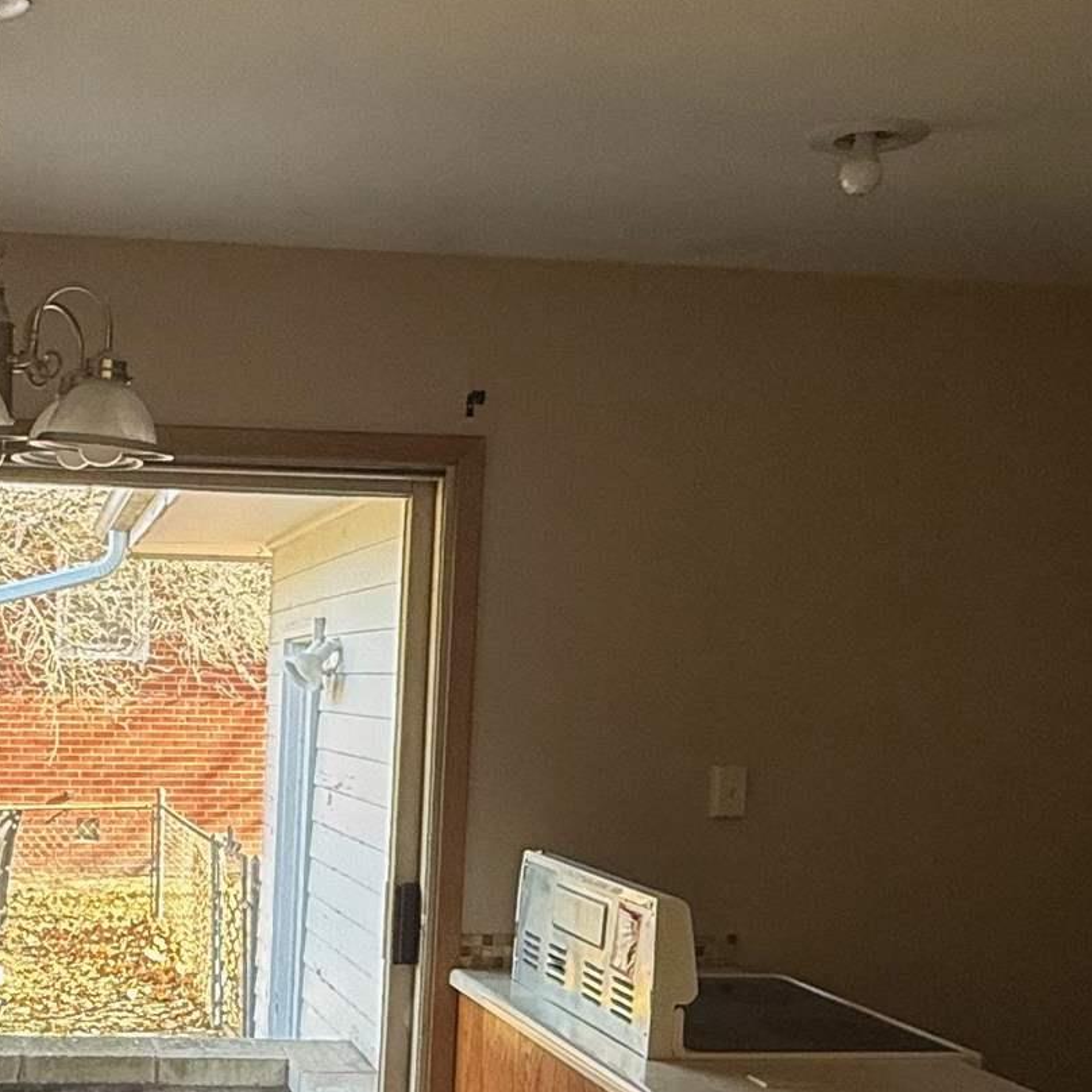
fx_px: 1677
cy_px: 962
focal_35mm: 47
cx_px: 208
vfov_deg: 34.3
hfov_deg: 34.9
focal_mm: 2.22
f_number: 2.2
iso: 125
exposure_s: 1/99
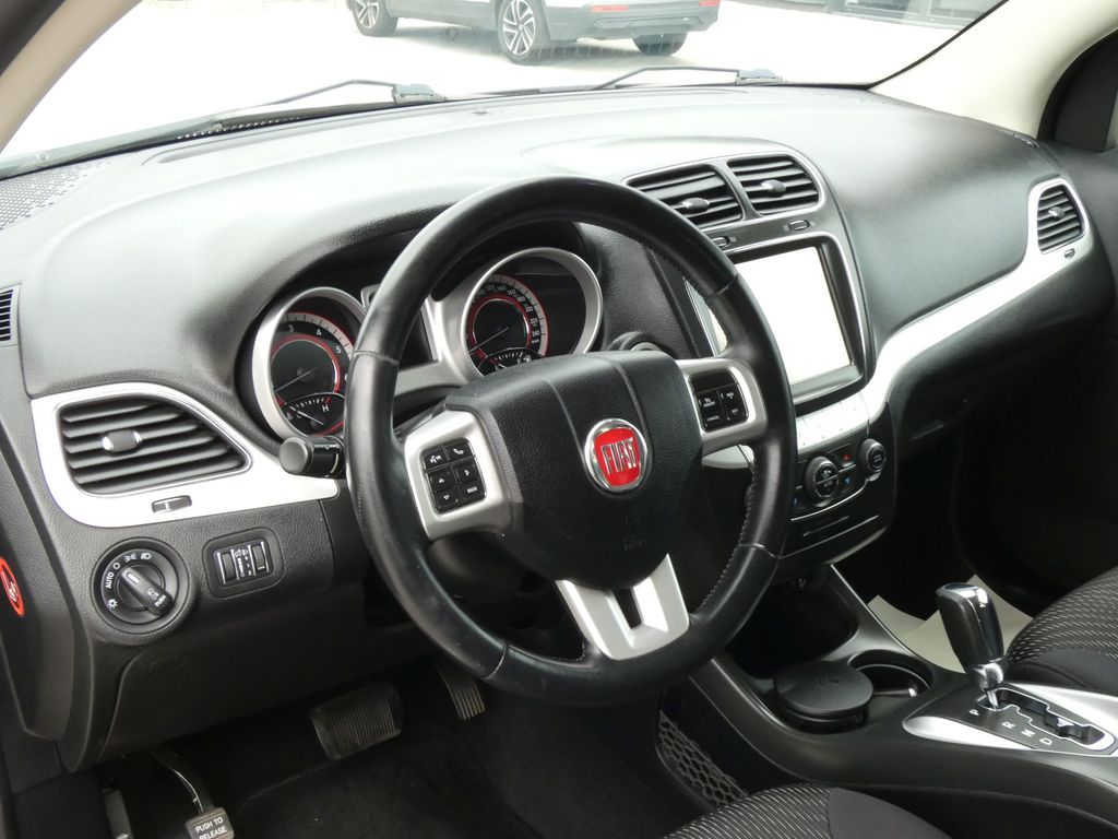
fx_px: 1260
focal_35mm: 39
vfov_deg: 36.8
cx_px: 559
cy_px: 420
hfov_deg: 47.9
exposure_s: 1/80
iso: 320
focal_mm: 7.1
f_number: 5.6
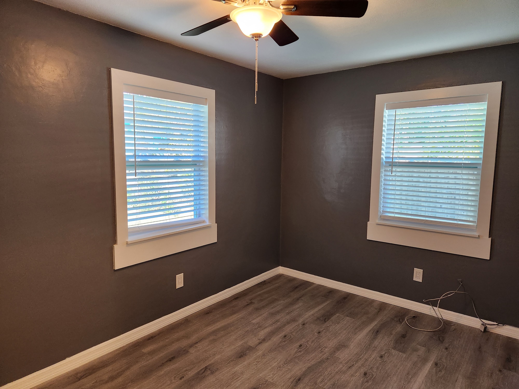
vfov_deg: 58.9
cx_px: 260
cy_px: 194
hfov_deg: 73.9
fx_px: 345
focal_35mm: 23
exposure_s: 1/120
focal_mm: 5.4
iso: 320
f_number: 1.8
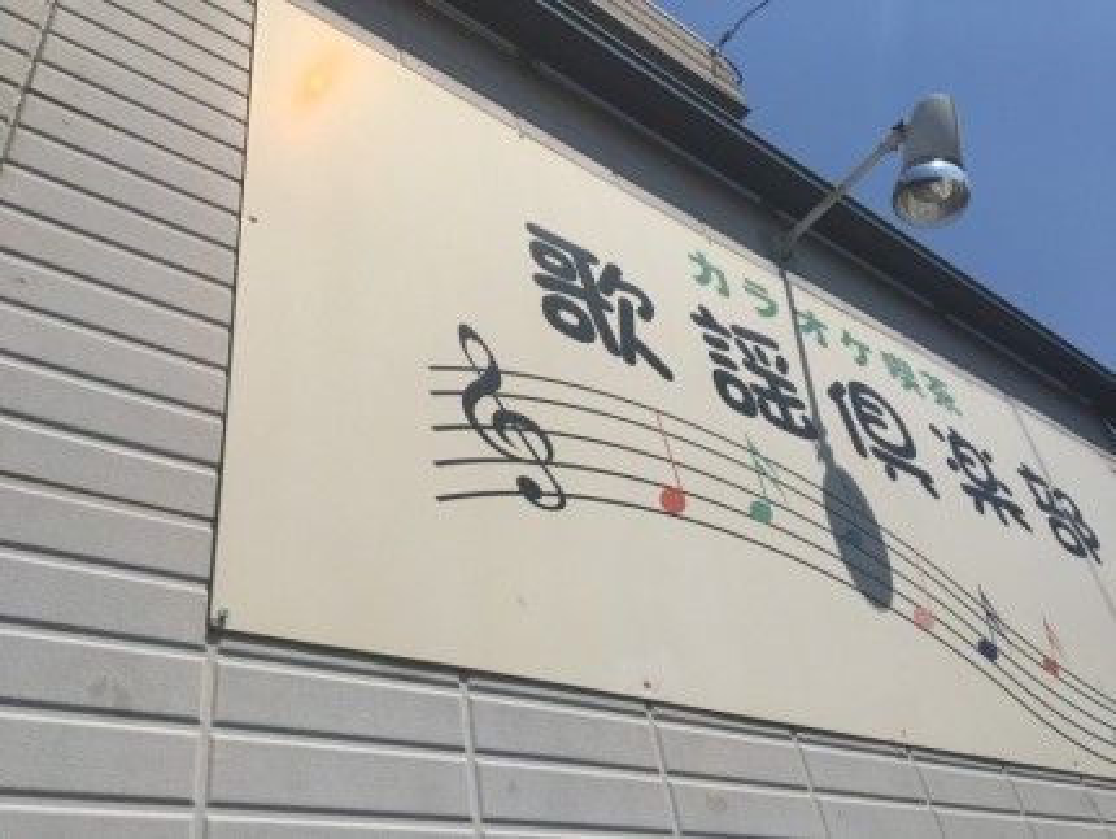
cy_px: 420
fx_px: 935
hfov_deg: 61.6
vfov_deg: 48.3
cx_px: 558
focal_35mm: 29
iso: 25
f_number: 2.2
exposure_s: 1/5495
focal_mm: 4.15
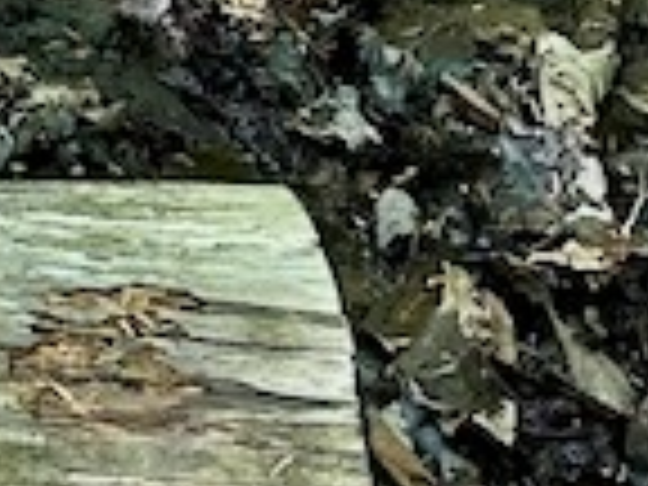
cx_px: -936
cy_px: -1238
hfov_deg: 8.4
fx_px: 4006
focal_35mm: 214
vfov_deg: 6.1
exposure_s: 1/253
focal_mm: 6.86
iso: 80
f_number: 1.78
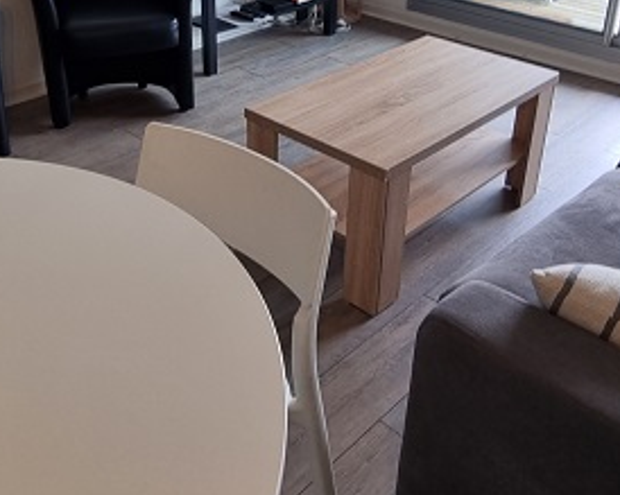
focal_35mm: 37
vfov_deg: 38.8
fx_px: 679
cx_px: 256
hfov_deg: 48.9
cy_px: 111
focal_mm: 2.2
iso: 50
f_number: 2.2
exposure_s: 1/50
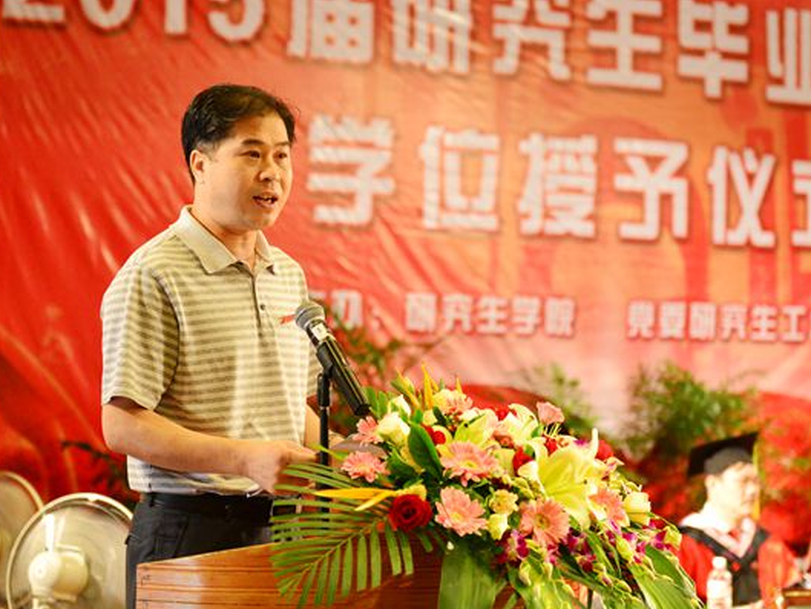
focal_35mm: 72
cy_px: 305
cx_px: 366
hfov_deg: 27.0
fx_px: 1687
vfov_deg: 20.4
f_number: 2.8
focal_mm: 66
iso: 3200
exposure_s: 1/125
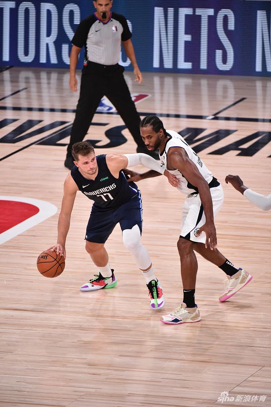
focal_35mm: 350
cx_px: 136
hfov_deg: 3.9
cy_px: 204
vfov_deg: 5.9
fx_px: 3954
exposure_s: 1/1600
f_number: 4
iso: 6400
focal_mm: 350
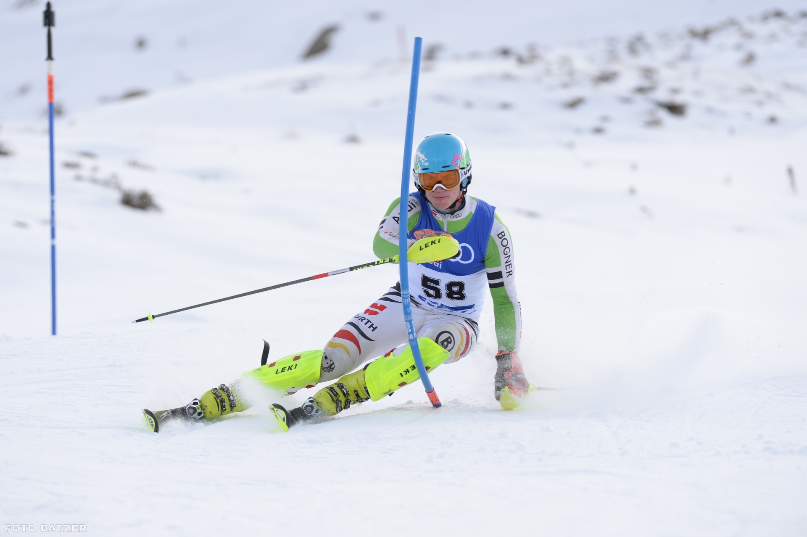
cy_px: 268
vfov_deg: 4.6
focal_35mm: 300
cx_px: 404
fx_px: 6721
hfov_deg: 6.9
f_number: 5.6
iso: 640
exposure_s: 1/1600
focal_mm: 300
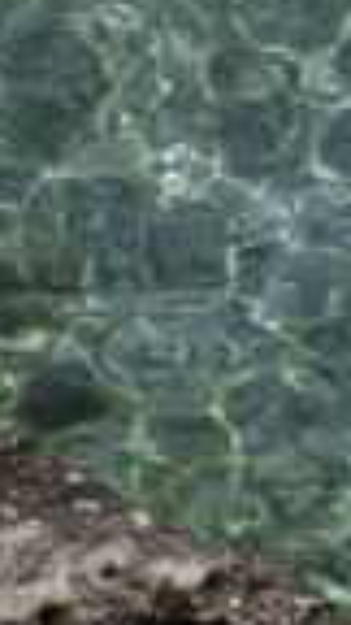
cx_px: 1300
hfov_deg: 0.6
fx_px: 34713
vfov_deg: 1.0
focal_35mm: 2098
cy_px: -215
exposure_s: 1/640
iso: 100
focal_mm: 300
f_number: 5.6
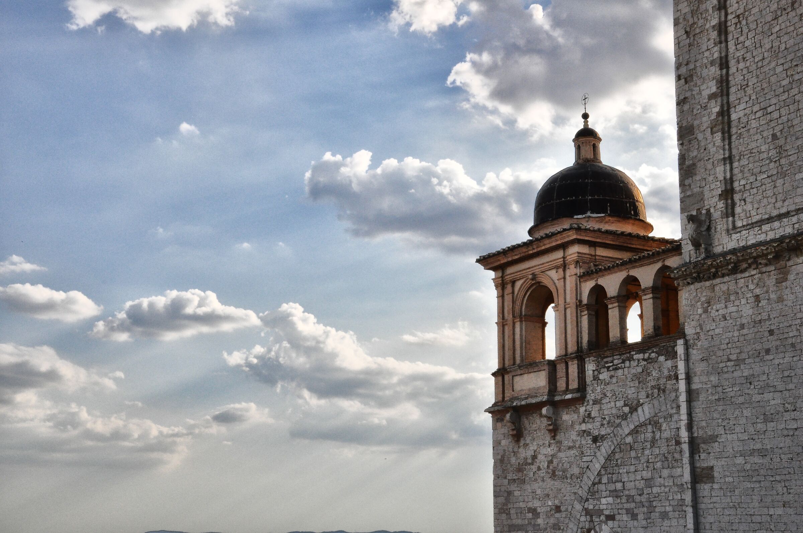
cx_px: 402
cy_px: 266
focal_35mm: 57
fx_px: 1270
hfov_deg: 35.1
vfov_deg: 23.7
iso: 1000
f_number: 22
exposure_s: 1/500
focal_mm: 38
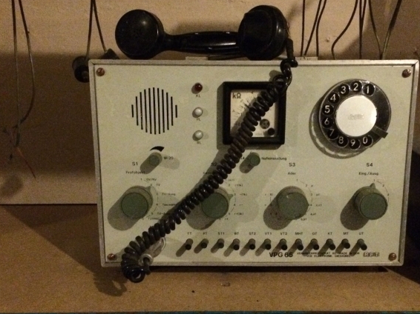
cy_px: 177
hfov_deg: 45.6
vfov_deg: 35.1
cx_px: 243
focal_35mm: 41
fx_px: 497
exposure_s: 1/15
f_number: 2.2
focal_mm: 4.15
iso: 1250
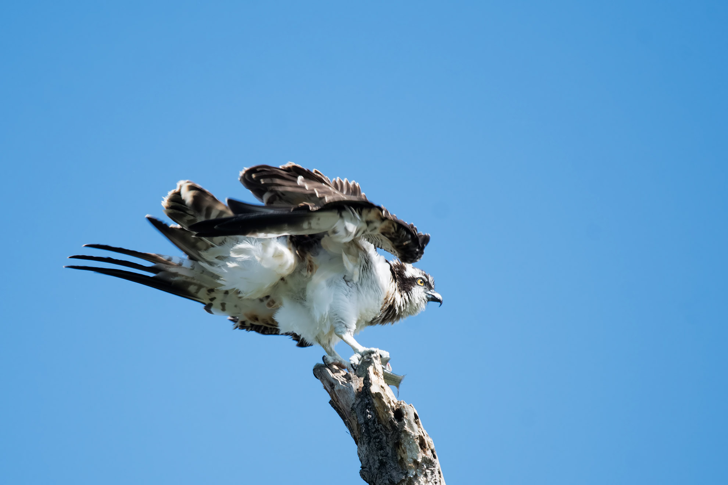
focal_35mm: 900
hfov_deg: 2.3
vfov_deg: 1.5
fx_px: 18199
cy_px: 242
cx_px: 364
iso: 400
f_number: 7.1
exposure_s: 1/800
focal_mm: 600
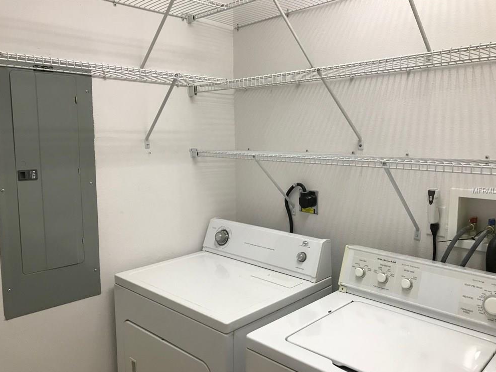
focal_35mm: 29
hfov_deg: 61.7
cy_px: 191
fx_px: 416
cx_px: 246
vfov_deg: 48.2
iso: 20
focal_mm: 3.99
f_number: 1.8
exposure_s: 1/30
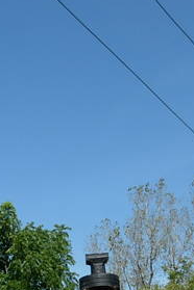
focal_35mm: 92
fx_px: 744
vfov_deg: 21.8
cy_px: 247
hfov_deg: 14.9
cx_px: 114
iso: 64
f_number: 4.8
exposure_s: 1/664
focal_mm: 7.8
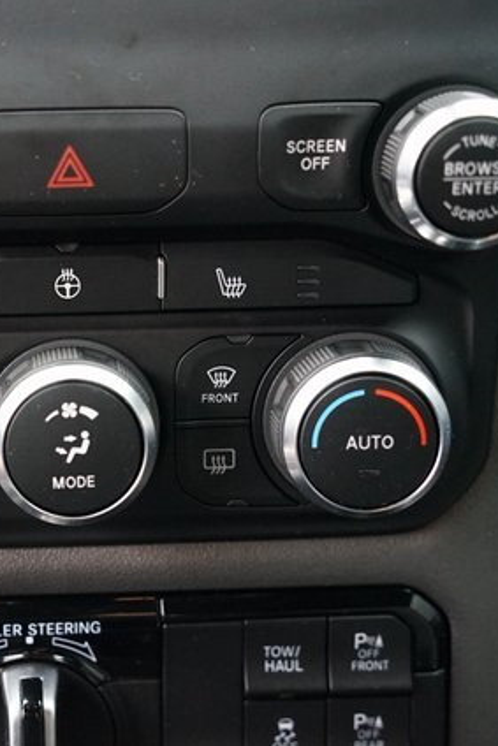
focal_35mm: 89
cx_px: 72
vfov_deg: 22.9
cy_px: 372
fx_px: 1845
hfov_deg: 15.2
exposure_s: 1/160
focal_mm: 59
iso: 5000
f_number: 4
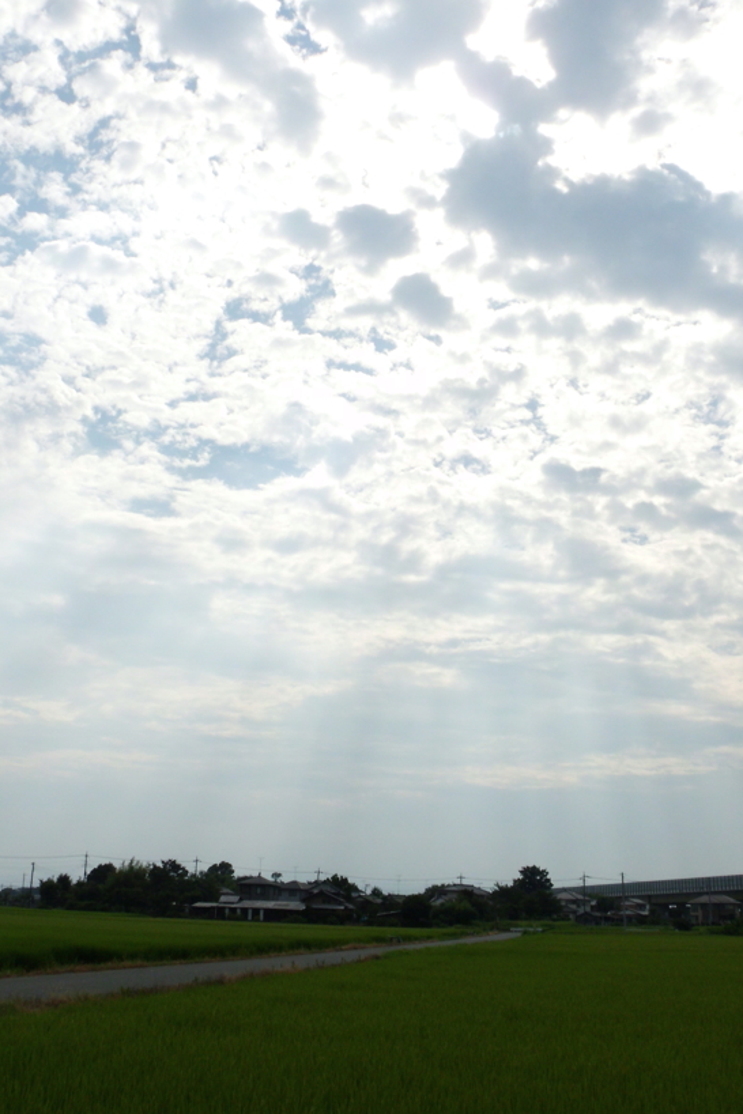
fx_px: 1083
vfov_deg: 54.1
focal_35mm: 35
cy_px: 460
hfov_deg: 37.8
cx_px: 384
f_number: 4.5
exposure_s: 1/2000
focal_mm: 5
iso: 100
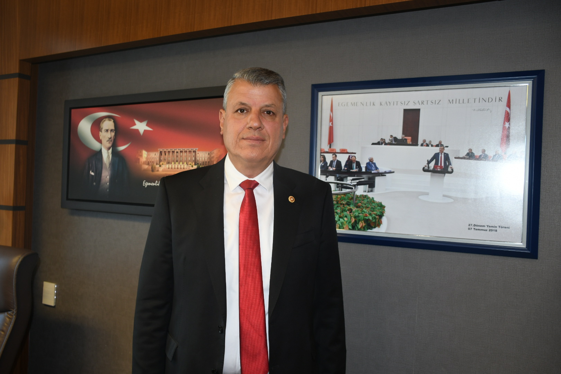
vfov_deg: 43.6
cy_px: 187
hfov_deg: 61.9
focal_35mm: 30
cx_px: 280
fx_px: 467
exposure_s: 1/60
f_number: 3.8
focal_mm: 20
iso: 320
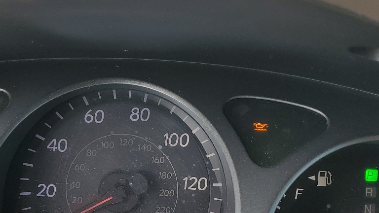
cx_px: 151
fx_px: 593
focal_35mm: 59
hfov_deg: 35.3
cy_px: 192
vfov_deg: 20.0
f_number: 1.5
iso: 50
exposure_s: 1/128
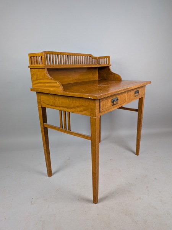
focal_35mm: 24
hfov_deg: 56.8
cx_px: 86
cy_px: 115
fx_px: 159
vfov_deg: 71.6
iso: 57
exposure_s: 1/50
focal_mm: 4.53
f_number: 1.7
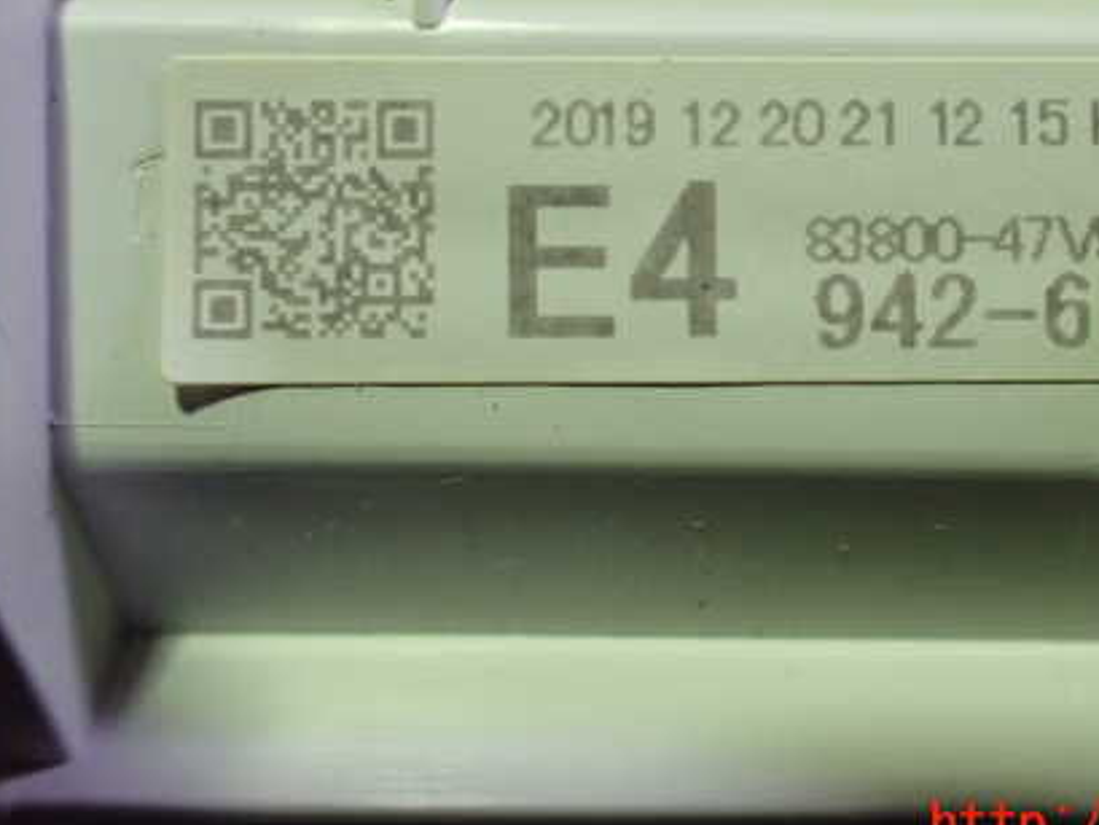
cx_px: 731
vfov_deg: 32.5
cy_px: 255
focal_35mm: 44
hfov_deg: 42.4
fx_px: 1397
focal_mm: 5.4
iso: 800
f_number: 2.3
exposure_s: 1/80
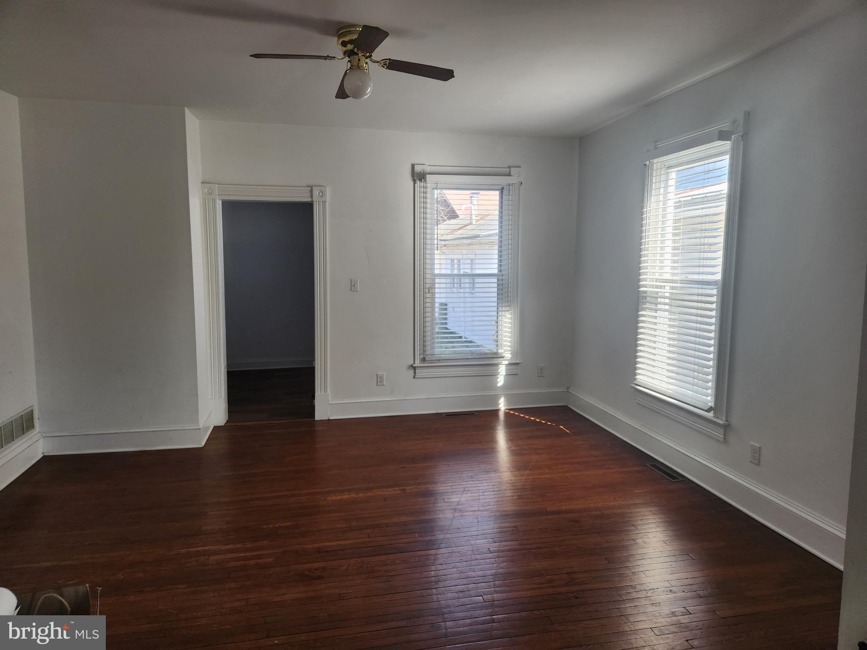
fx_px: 576
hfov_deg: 73.9
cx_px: 434
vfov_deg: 58.9
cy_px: 325
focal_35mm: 23
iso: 50
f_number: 1.8
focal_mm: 5.4
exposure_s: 1/180
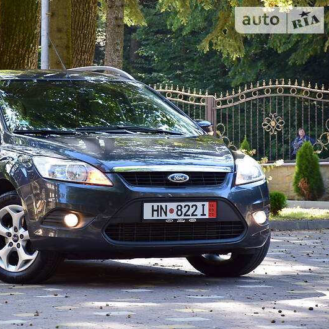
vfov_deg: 10.1
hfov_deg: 10.1
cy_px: 165
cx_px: 86
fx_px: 1860
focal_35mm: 173
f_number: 8
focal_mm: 90
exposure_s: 1/80
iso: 400
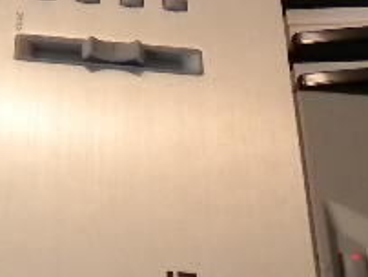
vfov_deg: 8.4
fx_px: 1884
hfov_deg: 11.1
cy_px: 15
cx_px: 246
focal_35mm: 177
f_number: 3.1
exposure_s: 1/66
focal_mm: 6.3
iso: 400
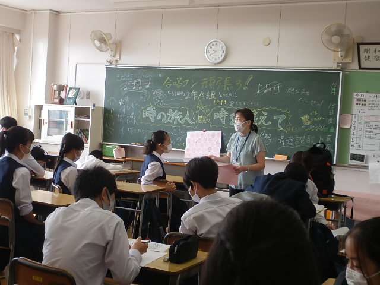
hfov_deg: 37.5
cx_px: 190
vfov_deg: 28.6
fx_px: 560
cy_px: 142
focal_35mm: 51
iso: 100
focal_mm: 9.2
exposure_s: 1/50
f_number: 4.3
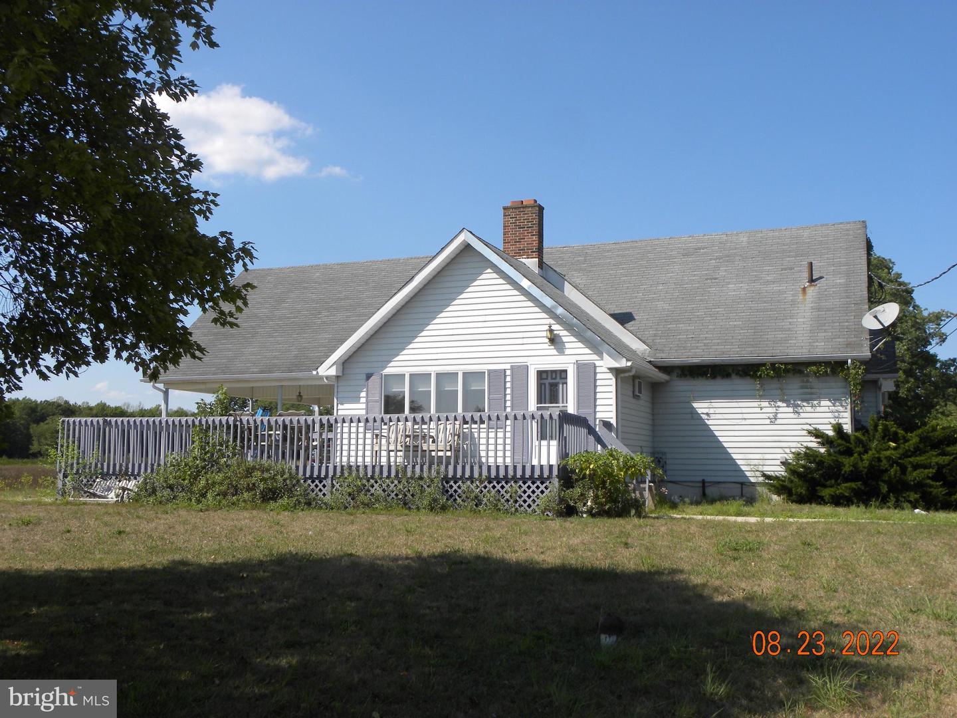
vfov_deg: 38.7
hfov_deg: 50.1
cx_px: 478
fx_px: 1023
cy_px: 359
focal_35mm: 37
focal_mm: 6.6
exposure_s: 1/330
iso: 64
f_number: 5.6
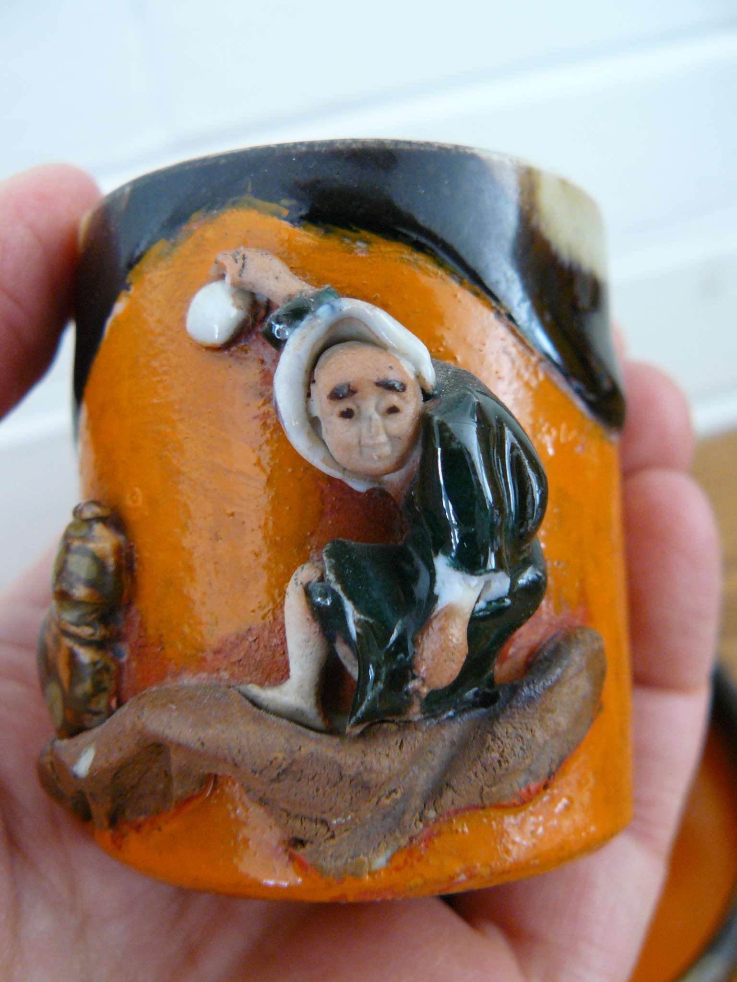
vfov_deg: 51.4
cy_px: 491
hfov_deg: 39.7
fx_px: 1022
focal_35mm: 36
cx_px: 368
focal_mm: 6
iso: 200
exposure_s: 1/15
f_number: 2.8
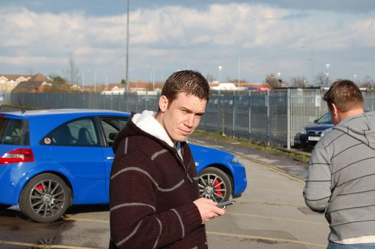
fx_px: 858
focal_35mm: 82
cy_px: 124
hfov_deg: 24.7
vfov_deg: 16.5
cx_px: 188
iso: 200
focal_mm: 55
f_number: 9
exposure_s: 1/320
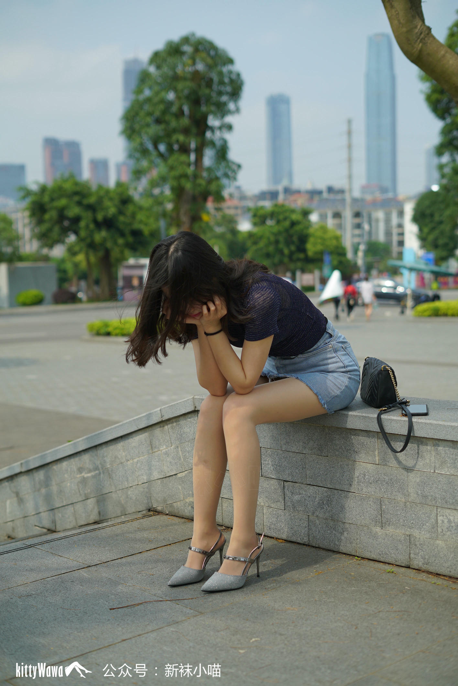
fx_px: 953
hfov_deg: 27.0
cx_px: 229
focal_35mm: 50
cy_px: 343
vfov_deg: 39.6
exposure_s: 1/2000
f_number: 2.8
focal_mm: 50
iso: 100
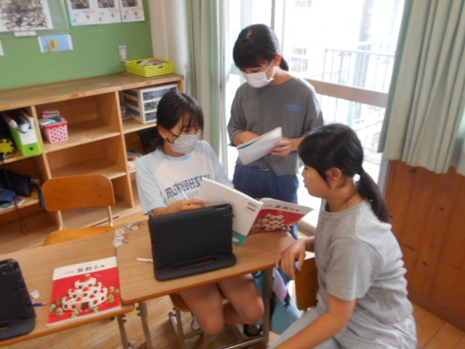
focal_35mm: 26
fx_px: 349
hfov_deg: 67.3
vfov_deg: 53.1
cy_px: 174
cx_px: 232
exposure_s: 1/30
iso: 100
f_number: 3.2
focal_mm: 4.6
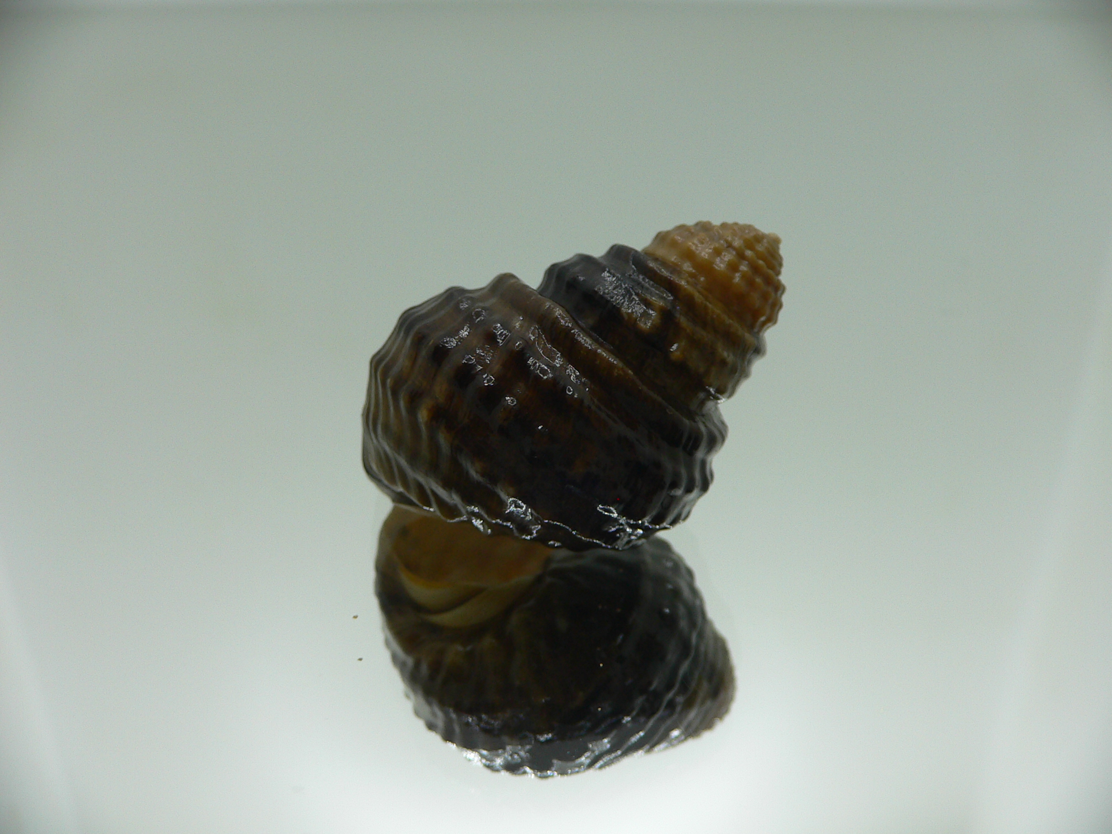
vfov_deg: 40.7
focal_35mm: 35
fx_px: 1124
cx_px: 556
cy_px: 417
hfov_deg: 52.6
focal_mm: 4.6
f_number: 2.8
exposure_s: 1/80
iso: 80
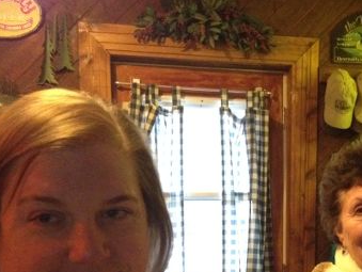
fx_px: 691
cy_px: 237
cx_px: 298
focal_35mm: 66
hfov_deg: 28.6
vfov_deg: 21.9
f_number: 2.4
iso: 800
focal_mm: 4.28
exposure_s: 1/15
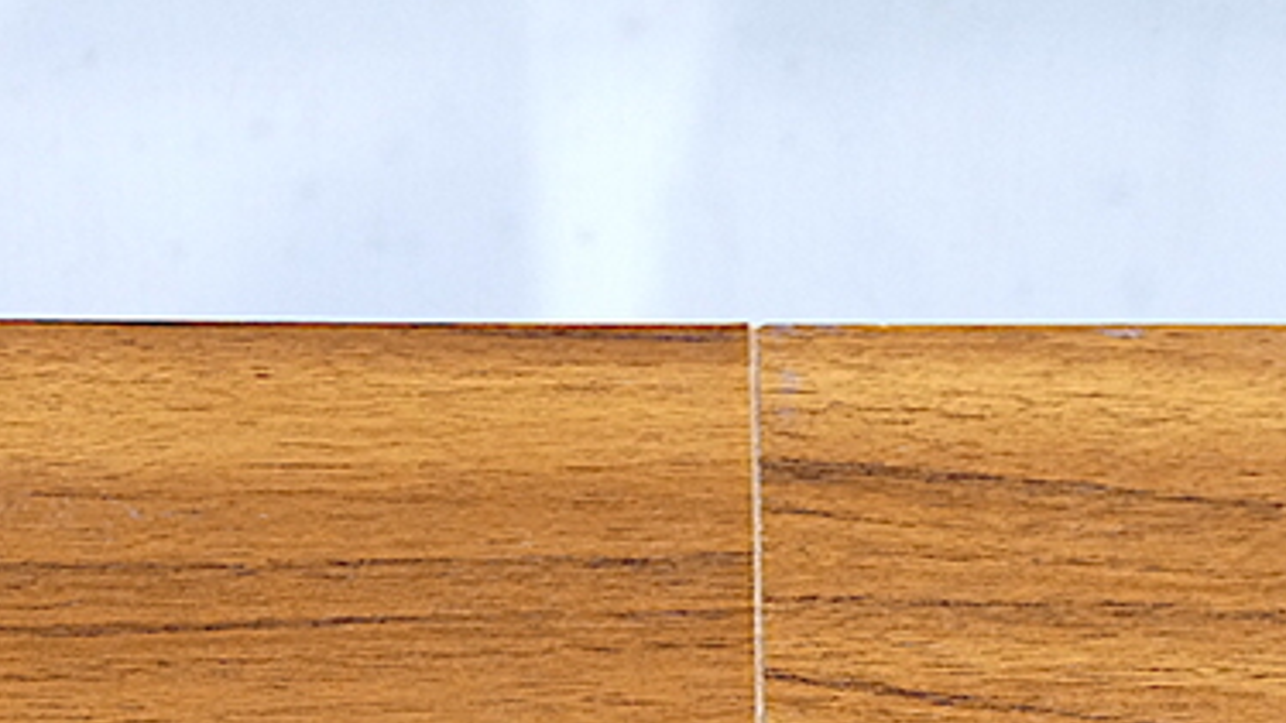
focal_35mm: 159
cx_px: 514
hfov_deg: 13.5
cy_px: 1192
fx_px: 5422
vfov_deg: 7.5
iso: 200
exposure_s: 1/6
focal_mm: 10.3
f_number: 4.2
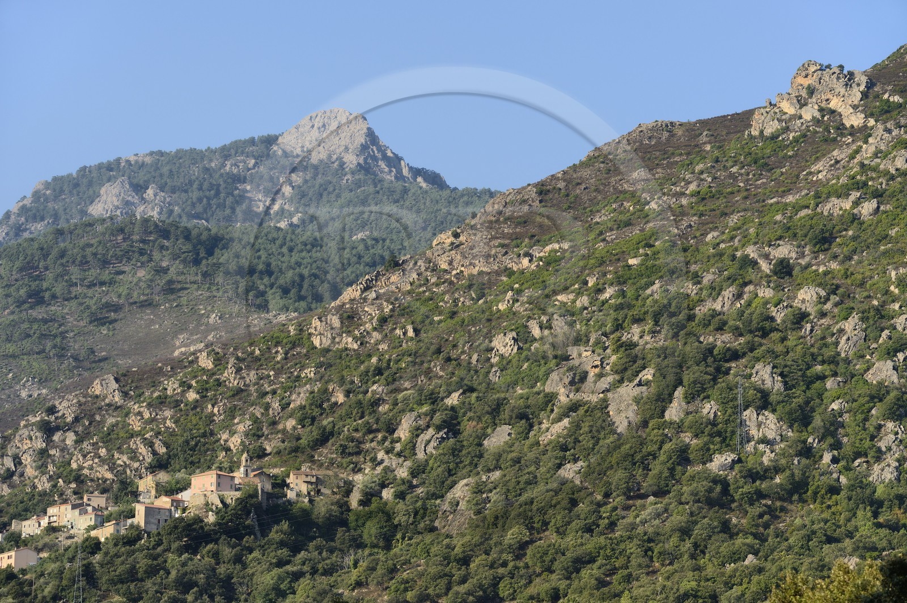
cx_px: 454
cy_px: 302
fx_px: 2819
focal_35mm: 112
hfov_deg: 18.3
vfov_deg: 12.2
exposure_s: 1/800
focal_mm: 112
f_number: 6.3
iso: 200
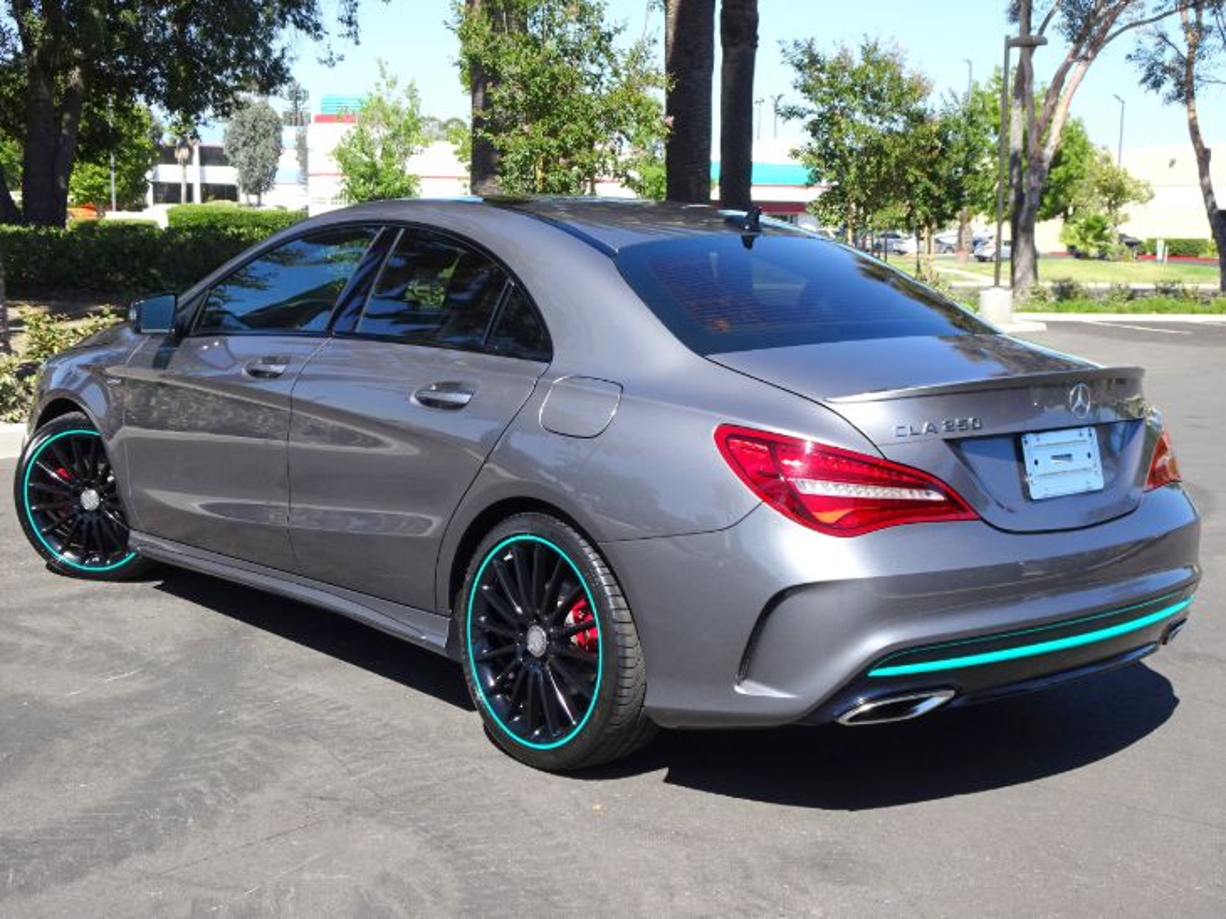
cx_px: 613
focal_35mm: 44
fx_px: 1558
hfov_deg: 43.0
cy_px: 460
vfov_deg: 32.9
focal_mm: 7.58
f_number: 4.5
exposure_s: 1/320
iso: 80
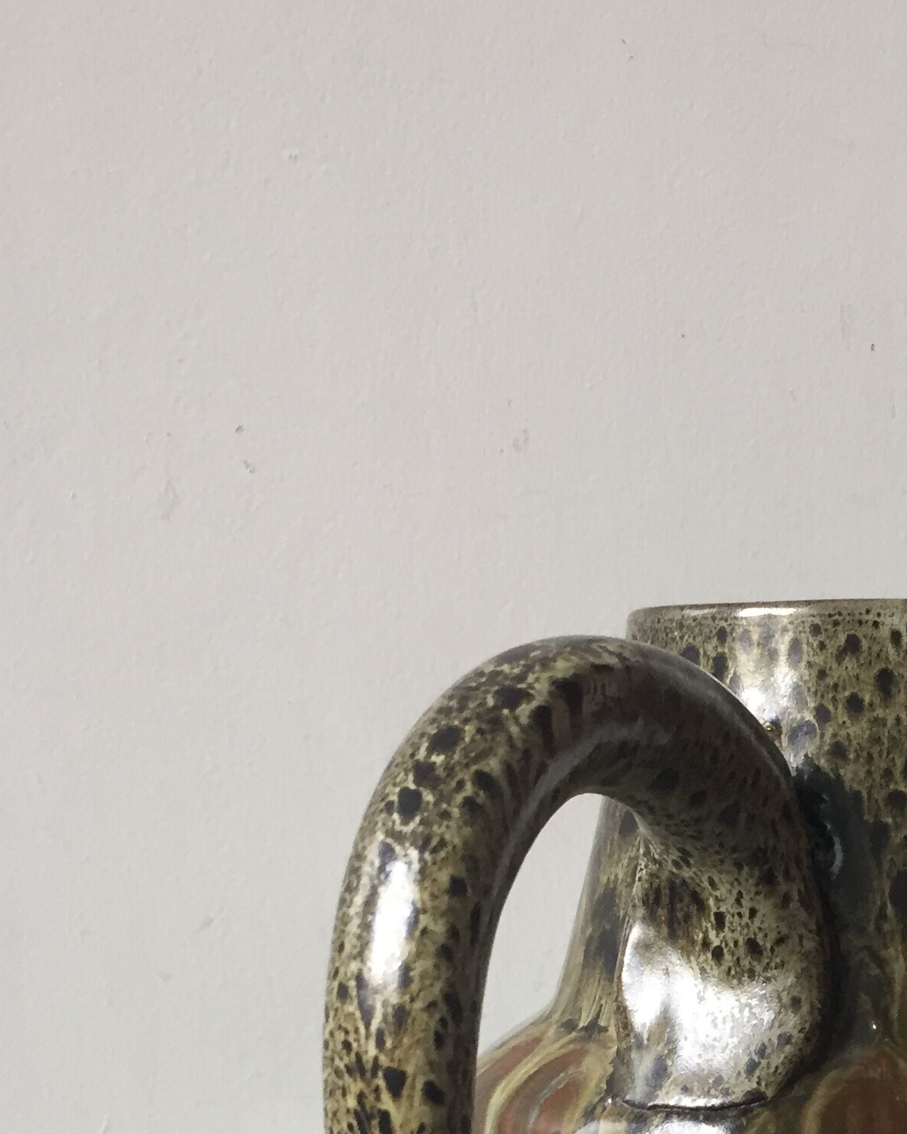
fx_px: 2080
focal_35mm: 62
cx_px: 823
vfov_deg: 28.1
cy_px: 1201
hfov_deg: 23.9
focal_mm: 4.15
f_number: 2.2
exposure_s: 1/33
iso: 50
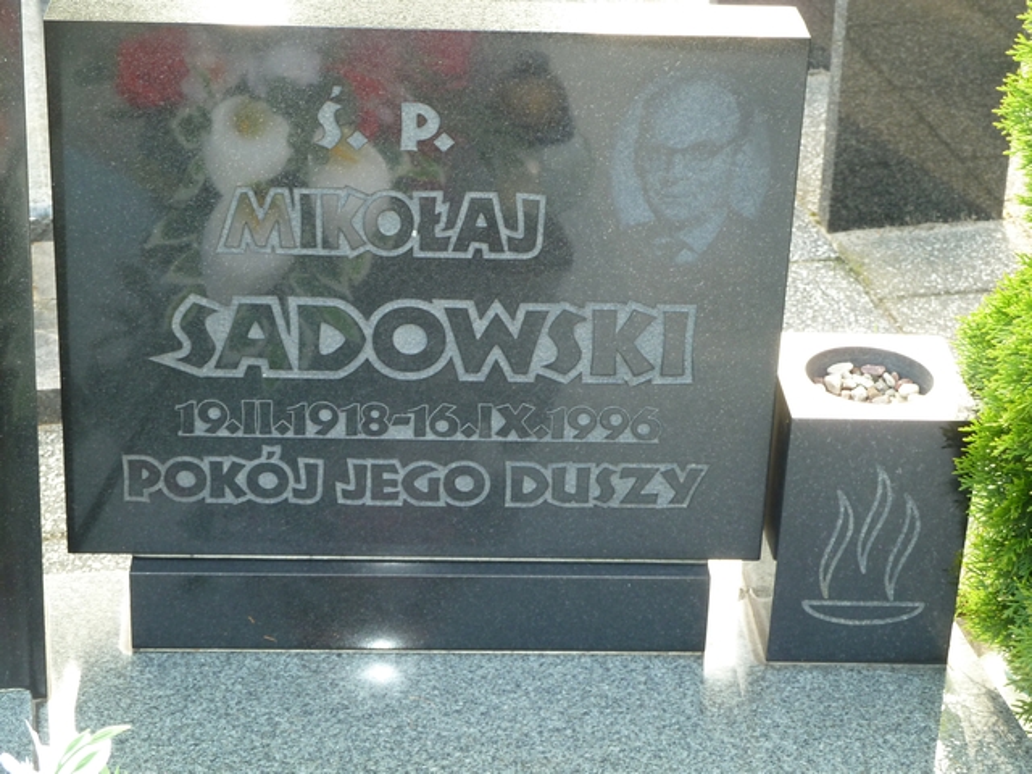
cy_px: 387
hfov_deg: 23.6
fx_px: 2474
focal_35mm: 83
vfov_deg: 17.8
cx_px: 516
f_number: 4.2
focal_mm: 13.7
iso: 100
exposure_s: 1/40
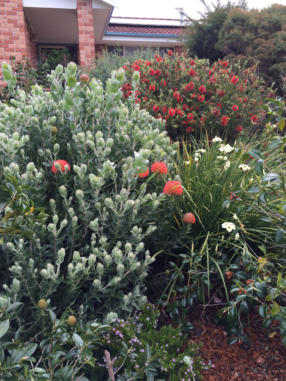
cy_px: 190
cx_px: 143
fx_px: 319
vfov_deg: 61.7
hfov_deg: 48.2
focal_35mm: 29
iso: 32
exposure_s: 1/329
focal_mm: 4.15
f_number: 2.2
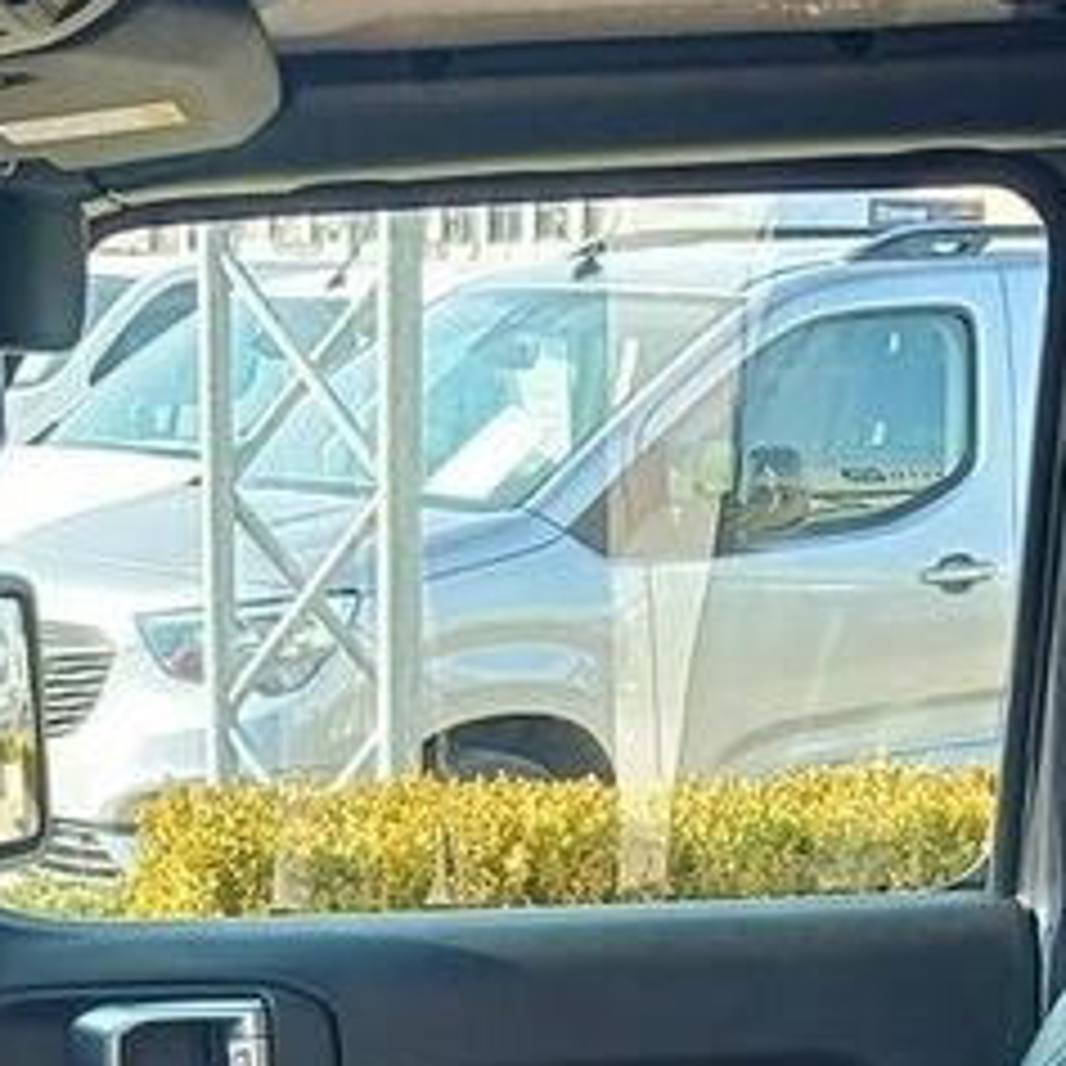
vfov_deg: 15.4
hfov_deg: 16.9
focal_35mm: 103
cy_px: 1664
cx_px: 459
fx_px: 3589
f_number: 1.8
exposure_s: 1/50
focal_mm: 4
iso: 40
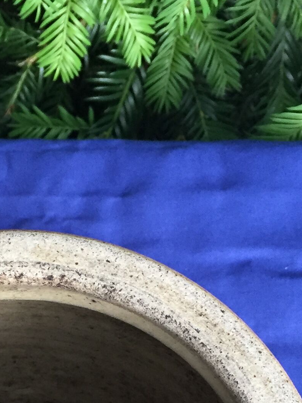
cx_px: 18
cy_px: 439
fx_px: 1047
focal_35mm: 90
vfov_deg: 20.8
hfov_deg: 16.2
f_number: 2.2
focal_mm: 4.15
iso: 200
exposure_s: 1/33
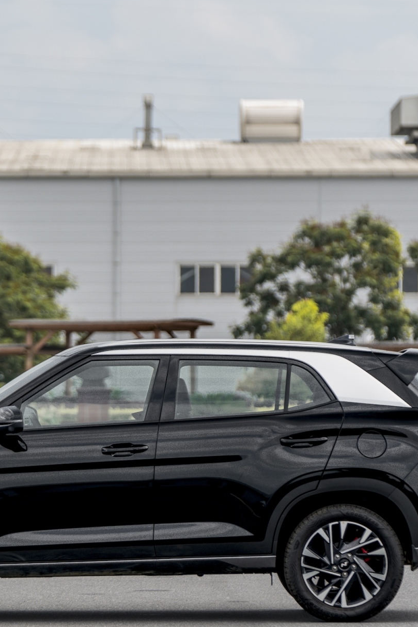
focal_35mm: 267
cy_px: 352
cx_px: 99
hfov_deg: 5.1
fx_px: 4651
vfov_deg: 7.7
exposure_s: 1/500
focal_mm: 135
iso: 100
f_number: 3.5
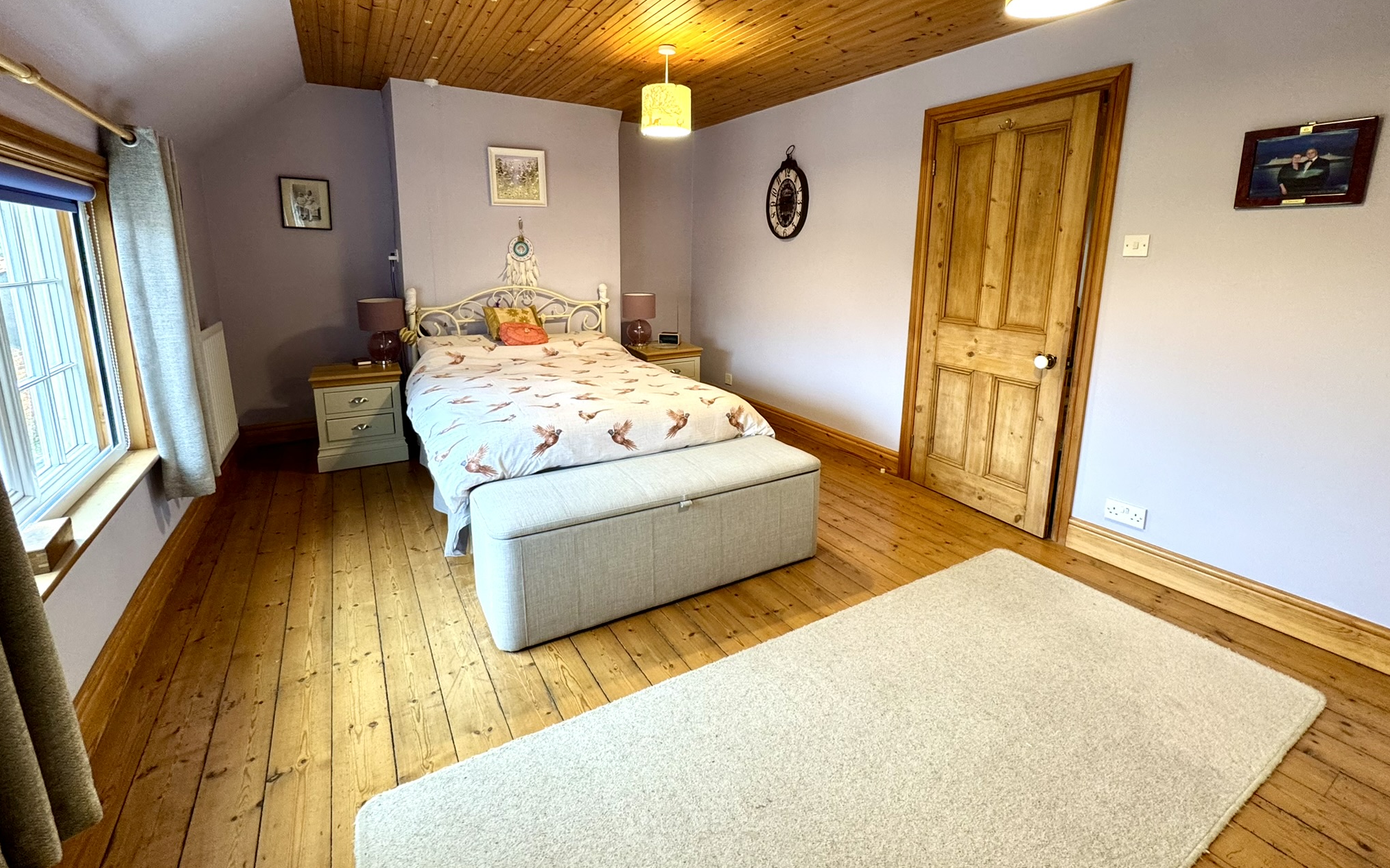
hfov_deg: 101.5
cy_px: 360
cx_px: 701
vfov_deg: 74.2
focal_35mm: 15
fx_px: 568
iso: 200
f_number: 2.2
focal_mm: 2.22
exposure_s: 1/50
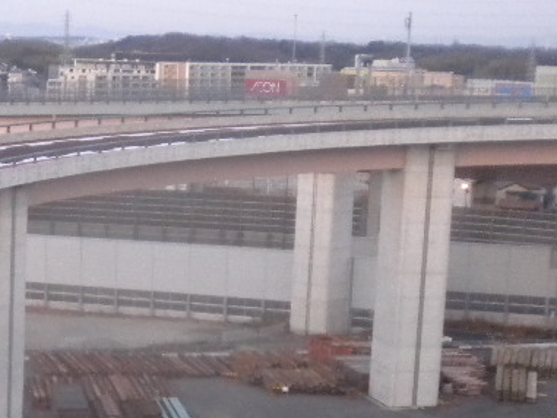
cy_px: 336
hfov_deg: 20.2
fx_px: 1513
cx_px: 6
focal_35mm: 94
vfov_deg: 15.6
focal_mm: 6.3
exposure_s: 1/71.2
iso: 400
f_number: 3.1
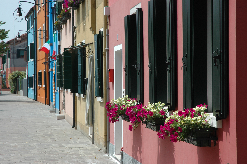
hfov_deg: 19.5
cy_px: 82
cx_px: 124
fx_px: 720
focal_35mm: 105
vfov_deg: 13.0
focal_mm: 70
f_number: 9
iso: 200
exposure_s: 1/320
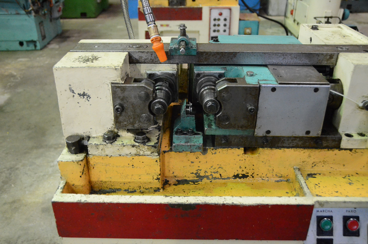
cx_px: 184
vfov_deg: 36.7
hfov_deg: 53.2
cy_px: 122
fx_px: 367
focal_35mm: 36
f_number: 3.8
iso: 6400
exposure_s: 1/250
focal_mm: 24
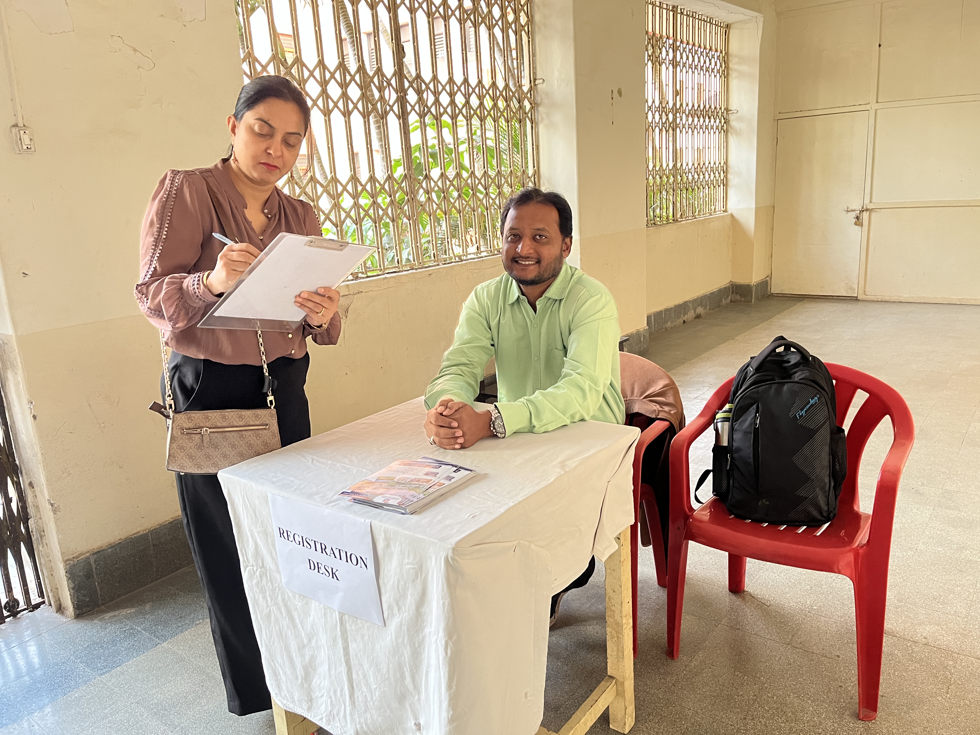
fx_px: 736
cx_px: 490
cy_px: 368
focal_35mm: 26
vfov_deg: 53.1
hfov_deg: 67.3
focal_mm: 5.1
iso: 320
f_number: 1.6
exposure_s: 1/50
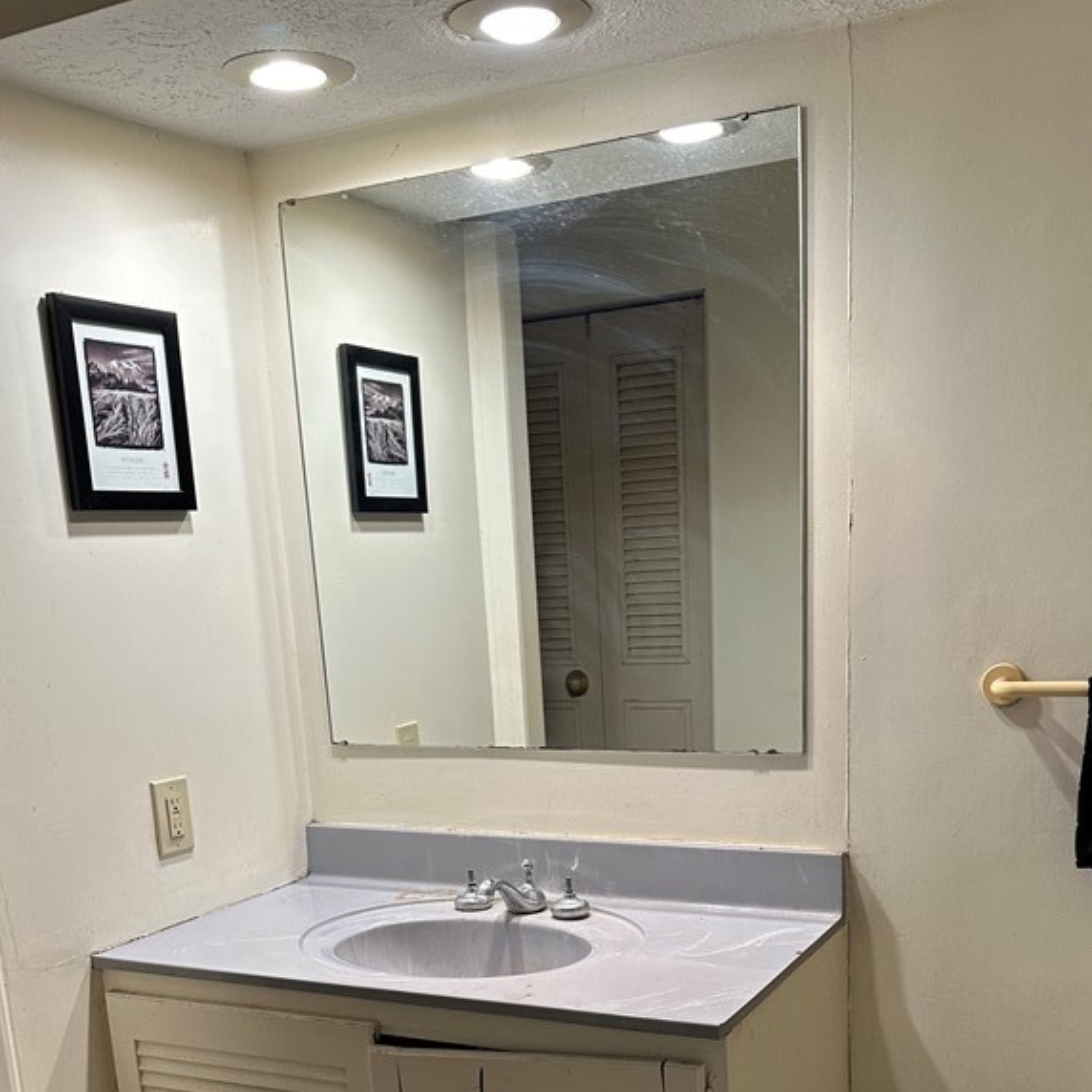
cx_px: 594
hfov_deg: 43.8
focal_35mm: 38
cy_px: 880
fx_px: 1356
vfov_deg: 41.9
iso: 125
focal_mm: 6.86
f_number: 1.78
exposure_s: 1/60
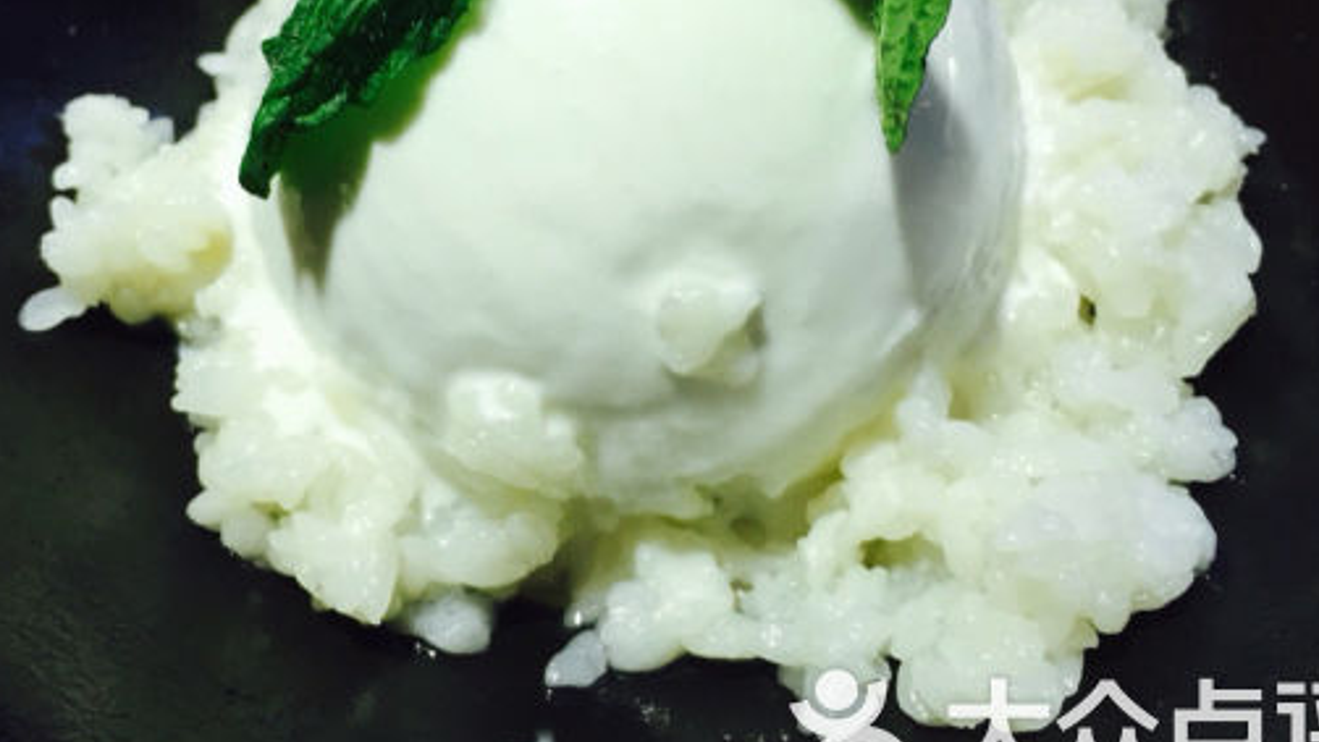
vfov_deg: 26.7
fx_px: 1539
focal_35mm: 44
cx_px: 530
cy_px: 180
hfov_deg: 46.1
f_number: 2.2
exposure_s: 1/40
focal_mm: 4.15
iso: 40
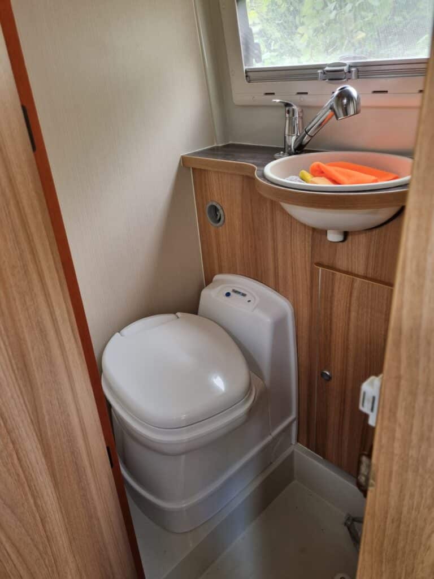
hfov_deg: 53.1
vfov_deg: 67.3
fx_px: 435
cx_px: 217
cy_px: 290
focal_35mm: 26
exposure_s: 1/50
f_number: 1.8
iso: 250
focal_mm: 5.4
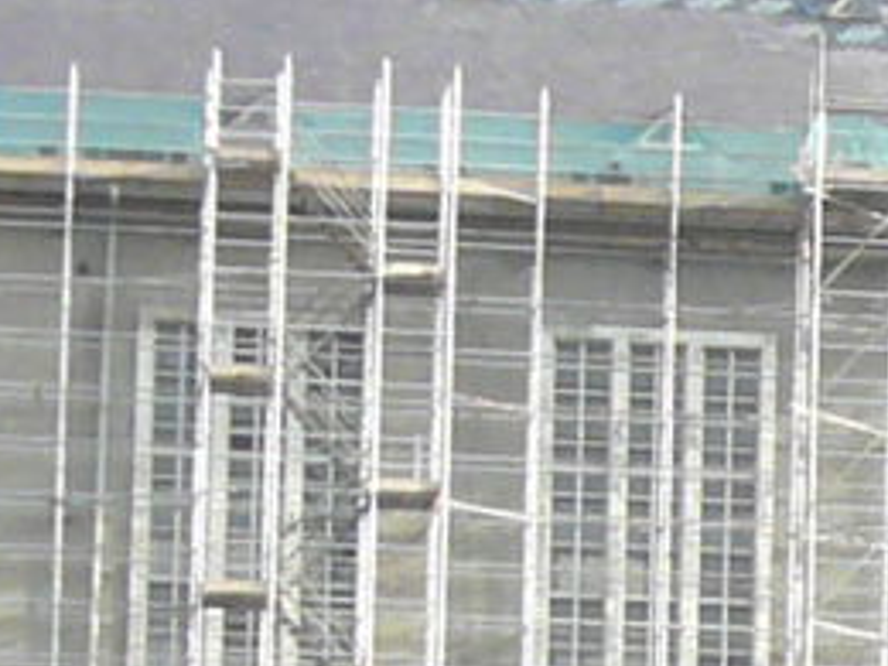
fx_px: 7568
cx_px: 2039
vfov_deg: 5.0
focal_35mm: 295
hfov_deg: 6.4
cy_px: 1308
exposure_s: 1/320
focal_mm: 5.2
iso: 100
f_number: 2.9
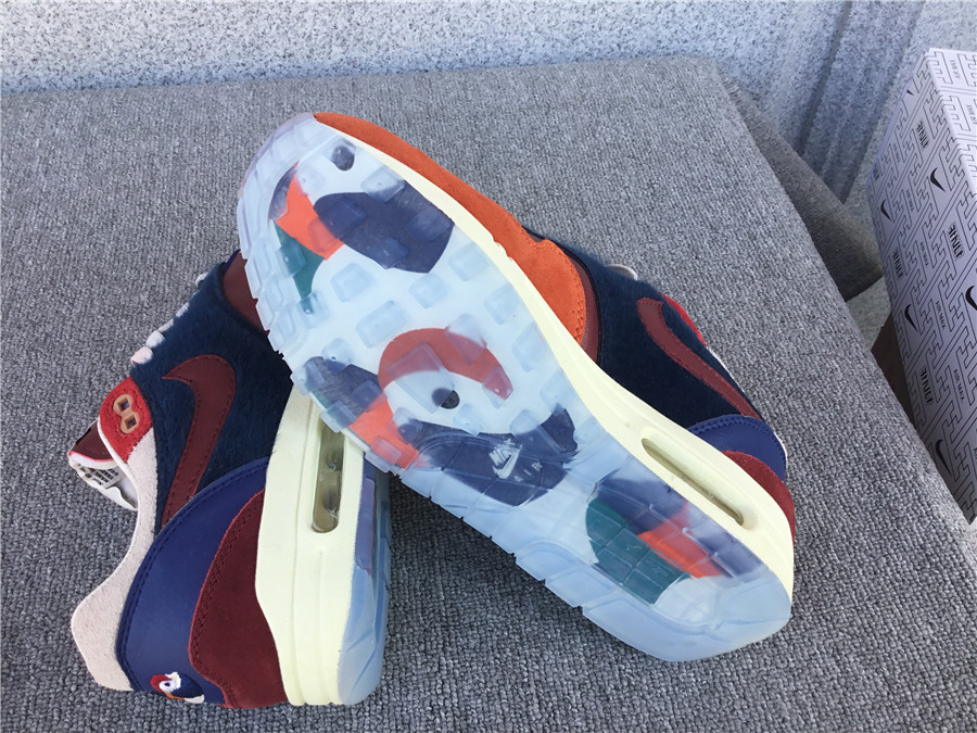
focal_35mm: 31
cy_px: 366
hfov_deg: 58.4
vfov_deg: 45.4
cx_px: 488
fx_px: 875
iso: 25
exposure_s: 1/101
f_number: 2.4
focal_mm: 3.3
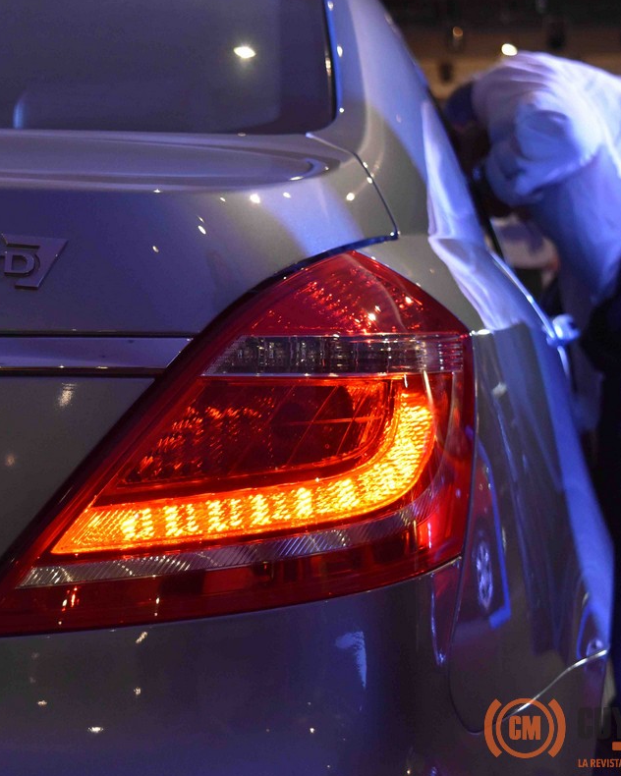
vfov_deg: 24.7
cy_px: 388
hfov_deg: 19.8
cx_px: 172
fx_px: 1769
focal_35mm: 77
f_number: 4.8
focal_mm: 36
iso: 2800
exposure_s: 1/60
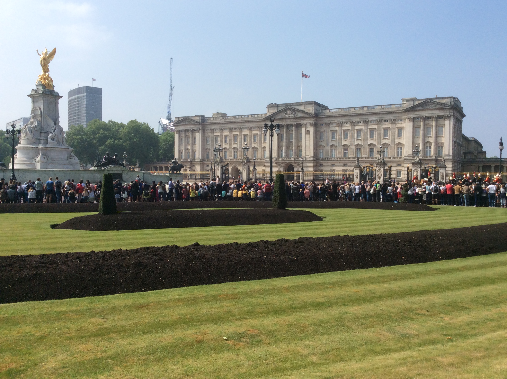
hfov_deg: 56.9
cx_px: 254
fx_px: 468
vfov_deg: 44.1
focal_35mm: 32
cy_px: 190
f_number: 2.4
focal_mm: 3.3
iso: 32
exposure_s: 1/1908
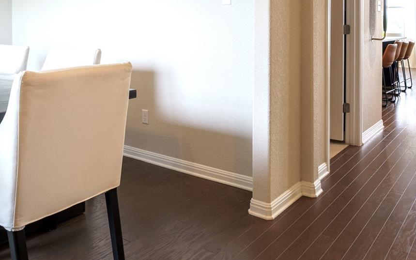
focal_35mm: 35
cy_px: 39
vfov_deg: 34.4
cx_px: 186
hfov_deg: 54.6
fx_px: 402
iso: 100
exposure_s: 1/15
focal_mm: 14.6
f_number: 8
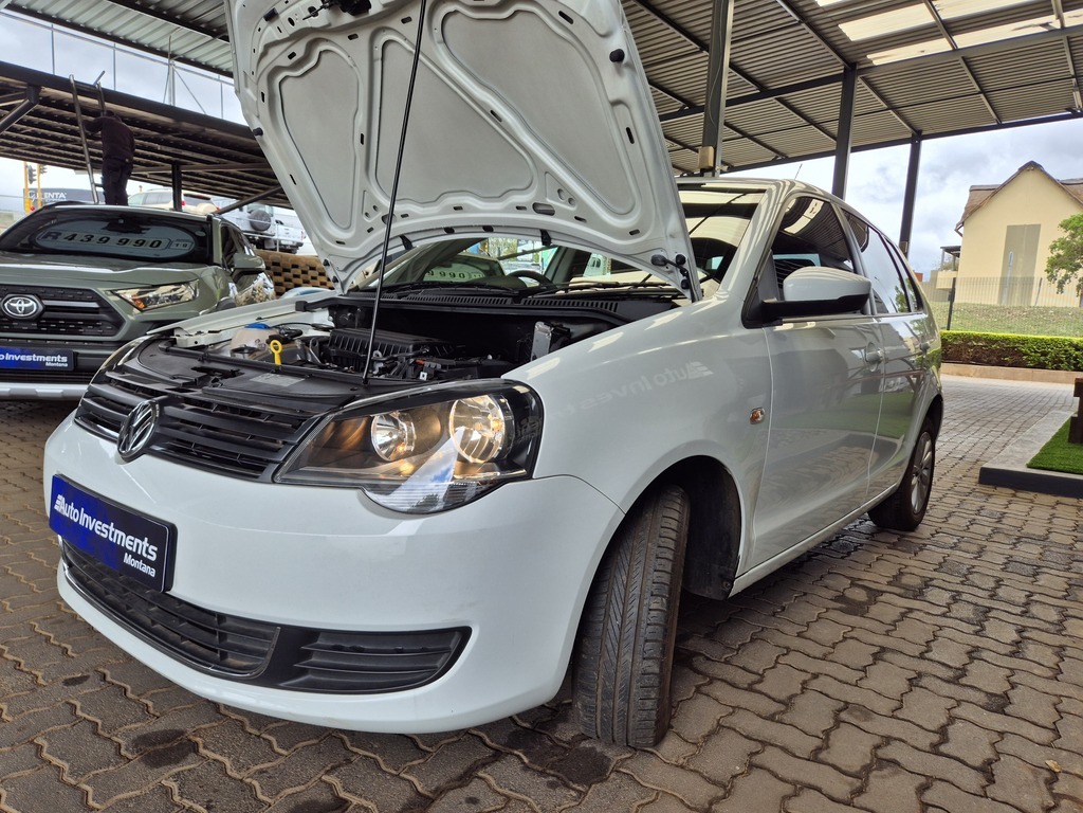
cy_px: 406
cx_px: 542
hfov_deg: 73.9
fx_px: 720
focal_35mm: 23
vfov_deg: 58.9
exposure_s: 1/652
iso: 25
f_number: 1.8
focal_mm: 5.4
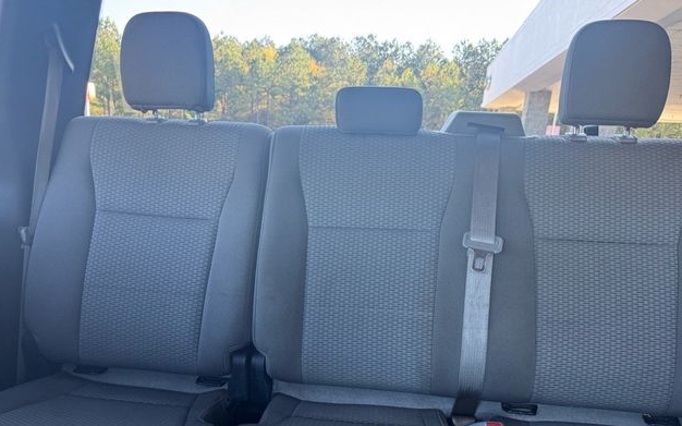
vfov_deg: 47.2
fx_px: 483
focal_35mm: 26
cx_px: 343
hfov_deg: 70.4
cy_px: 260
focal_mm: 6.76
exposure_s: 1/69
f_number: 1.78
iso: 200
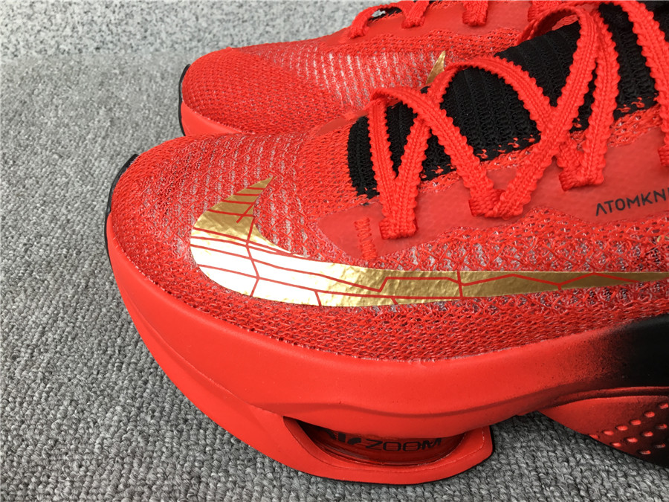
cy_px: 251
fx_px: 599
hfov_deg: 58.4
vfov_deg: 45.4
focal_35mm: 31
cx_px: 334
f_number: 2.4
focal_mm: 3.3
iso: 25
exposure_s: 1/50
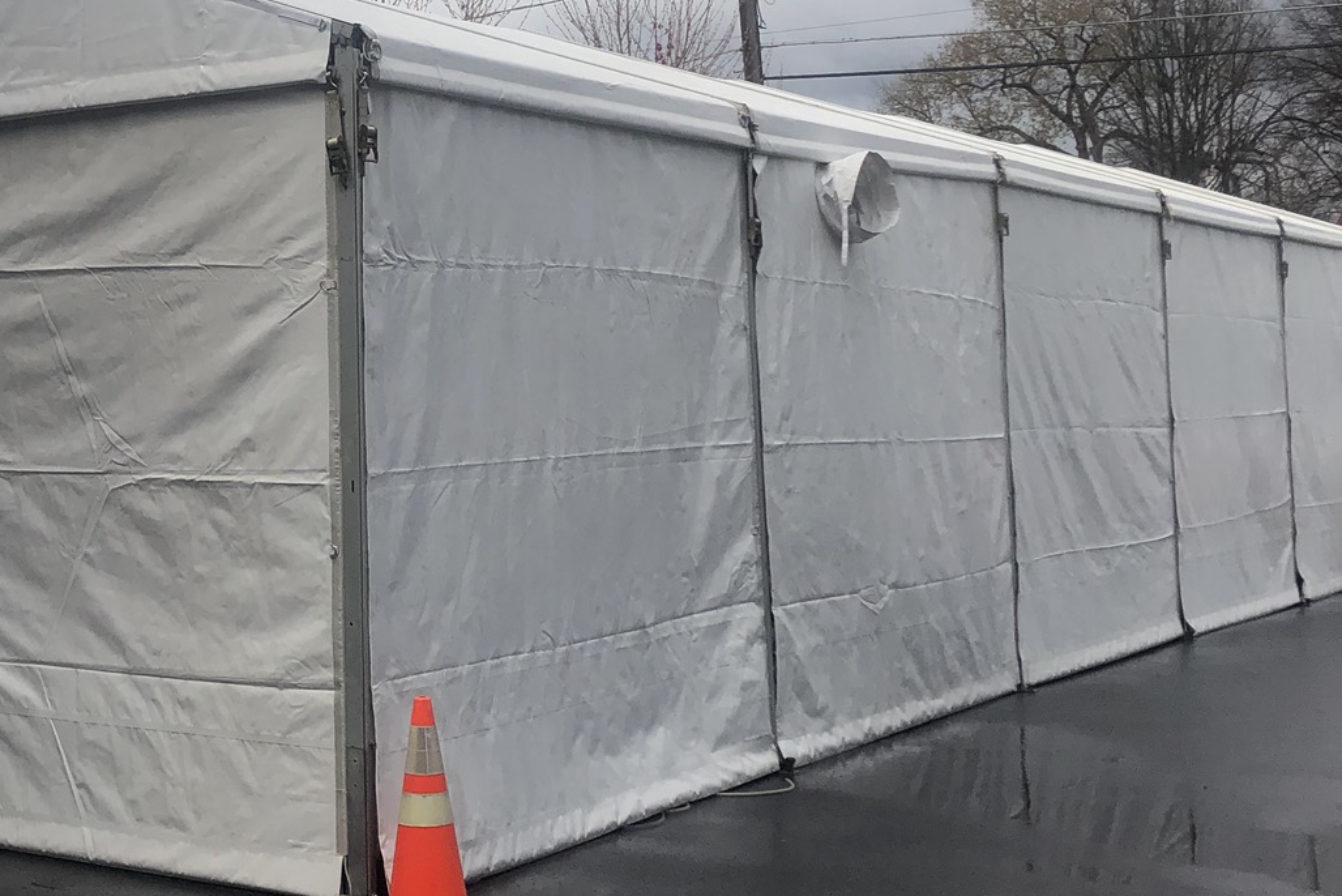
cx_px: 342
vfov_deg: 23.2
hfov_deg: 33.8
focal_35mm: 58
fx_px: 2163
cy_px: 256
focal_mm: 4
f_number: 1.8
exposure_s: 1/4367
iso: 25
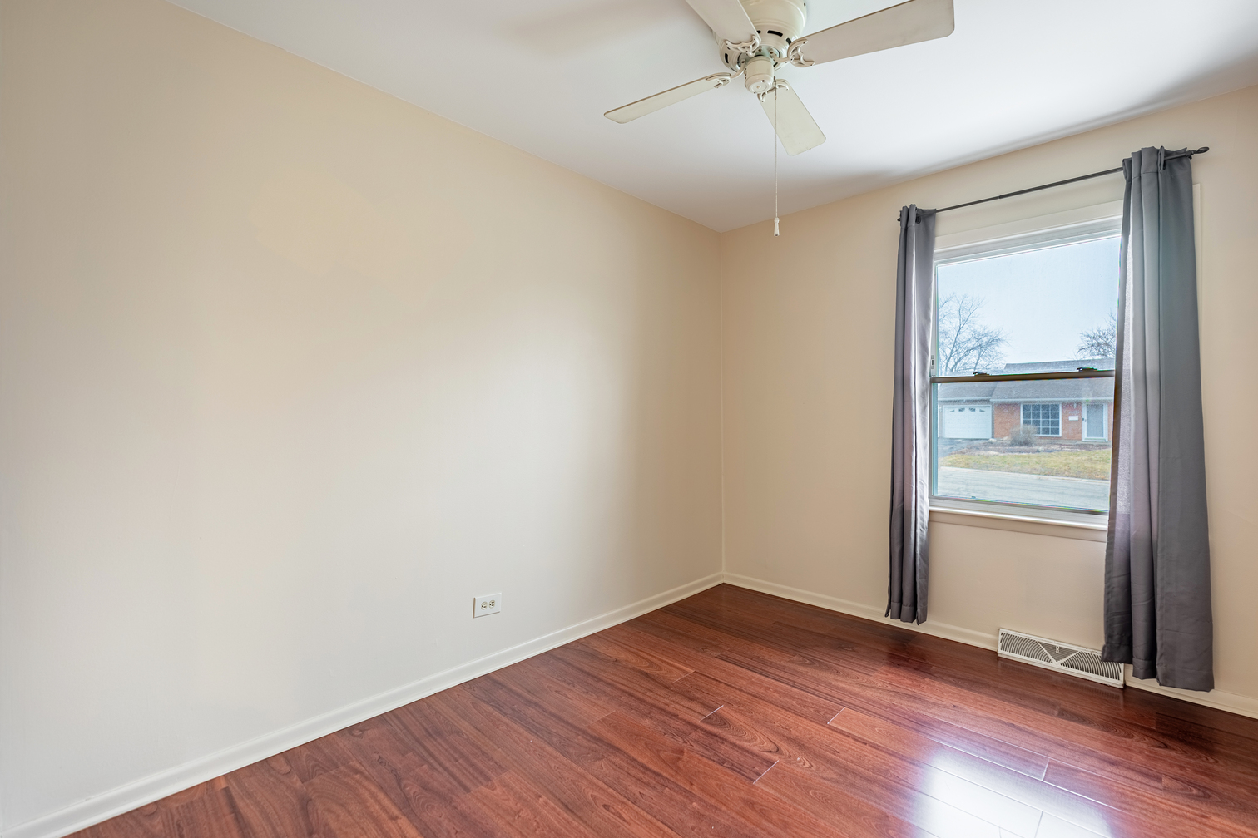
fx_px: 550
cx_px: 654
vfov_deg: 74.6
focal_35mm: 16
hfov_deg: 97.6
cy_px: 413
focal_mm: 14.7
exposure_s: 1/80
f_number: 4.5
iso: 100
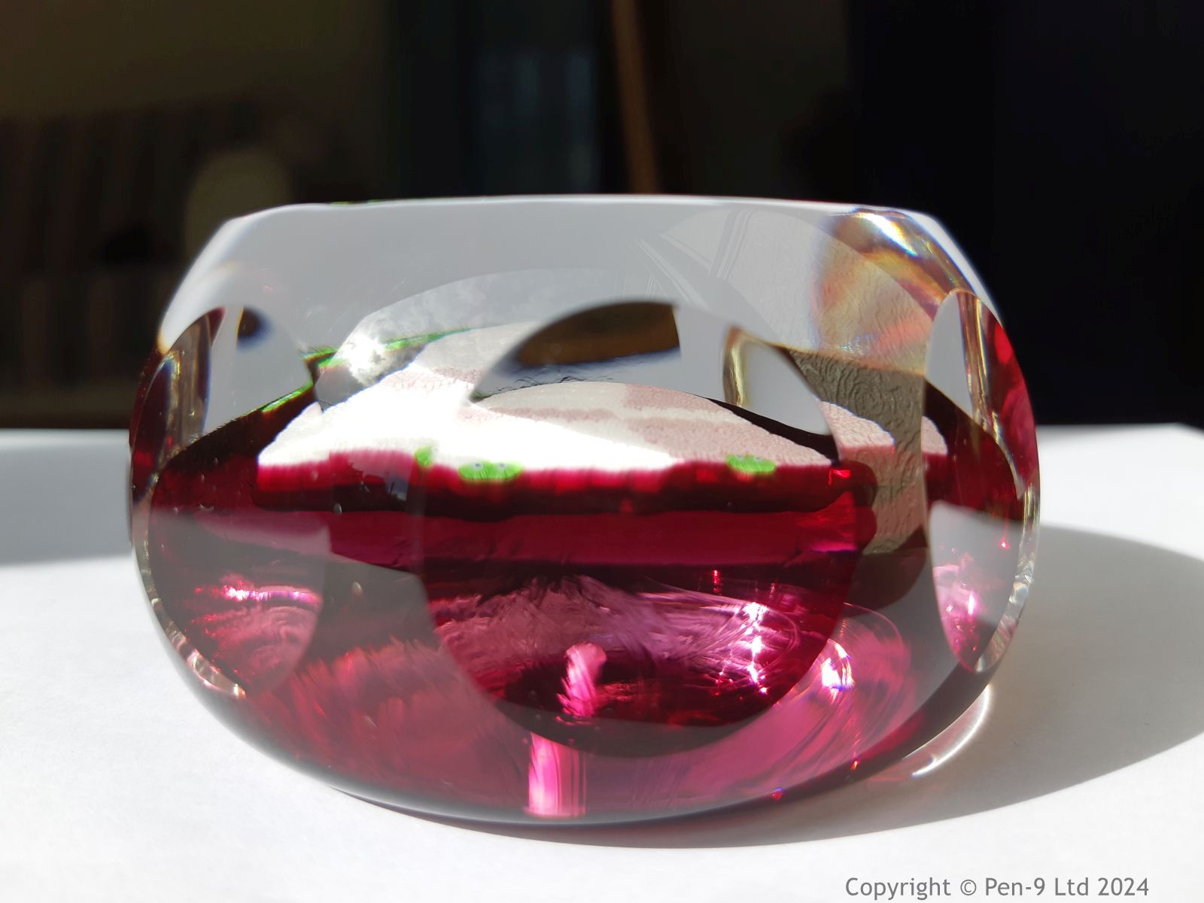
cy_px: 452
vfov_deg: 53.1
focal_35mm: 26
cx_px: 602
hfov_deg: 67.3
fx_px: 904
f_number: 1.7
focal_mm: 3.93
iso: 40
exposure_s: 1/1577
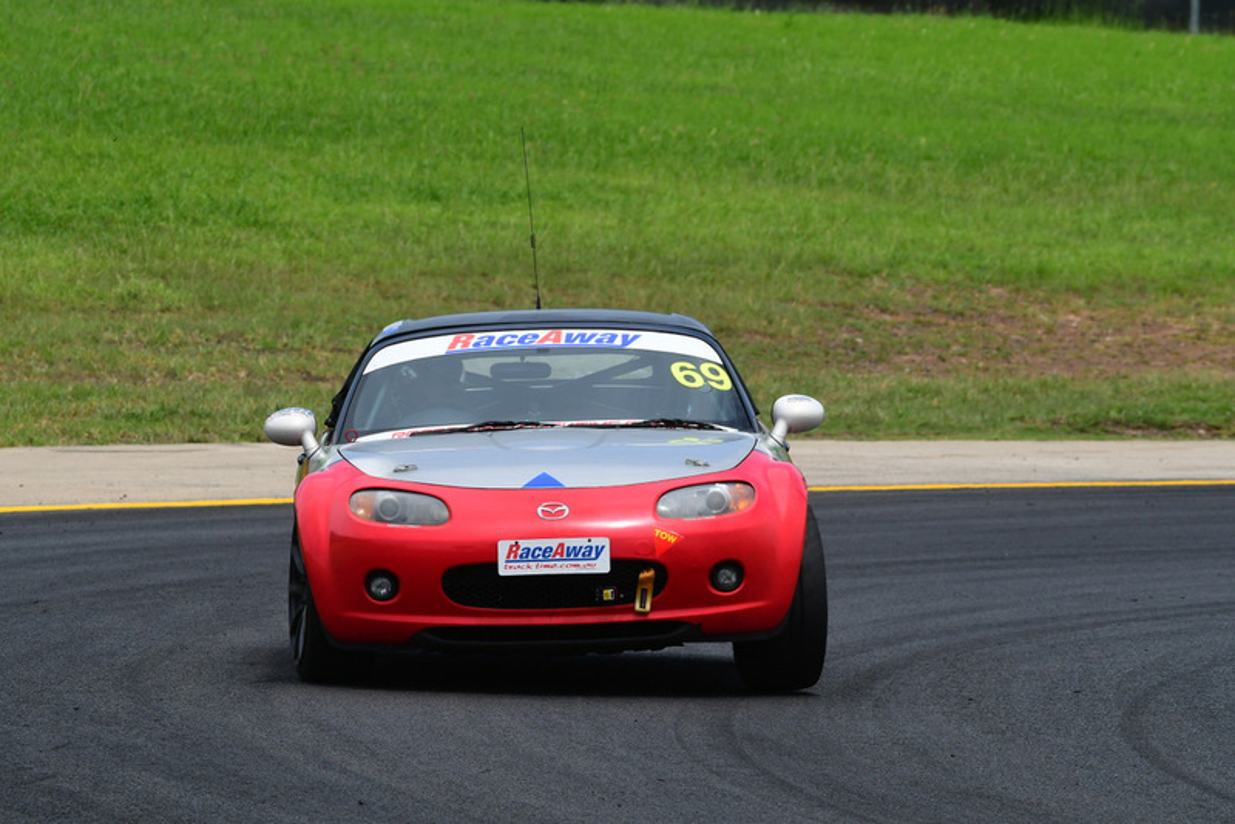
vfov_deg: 3.2
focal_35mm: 435
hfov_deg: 4.7
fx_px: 14927
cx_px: 618
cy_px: 412
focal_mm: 290
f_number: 11
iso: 400
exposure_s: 1/640
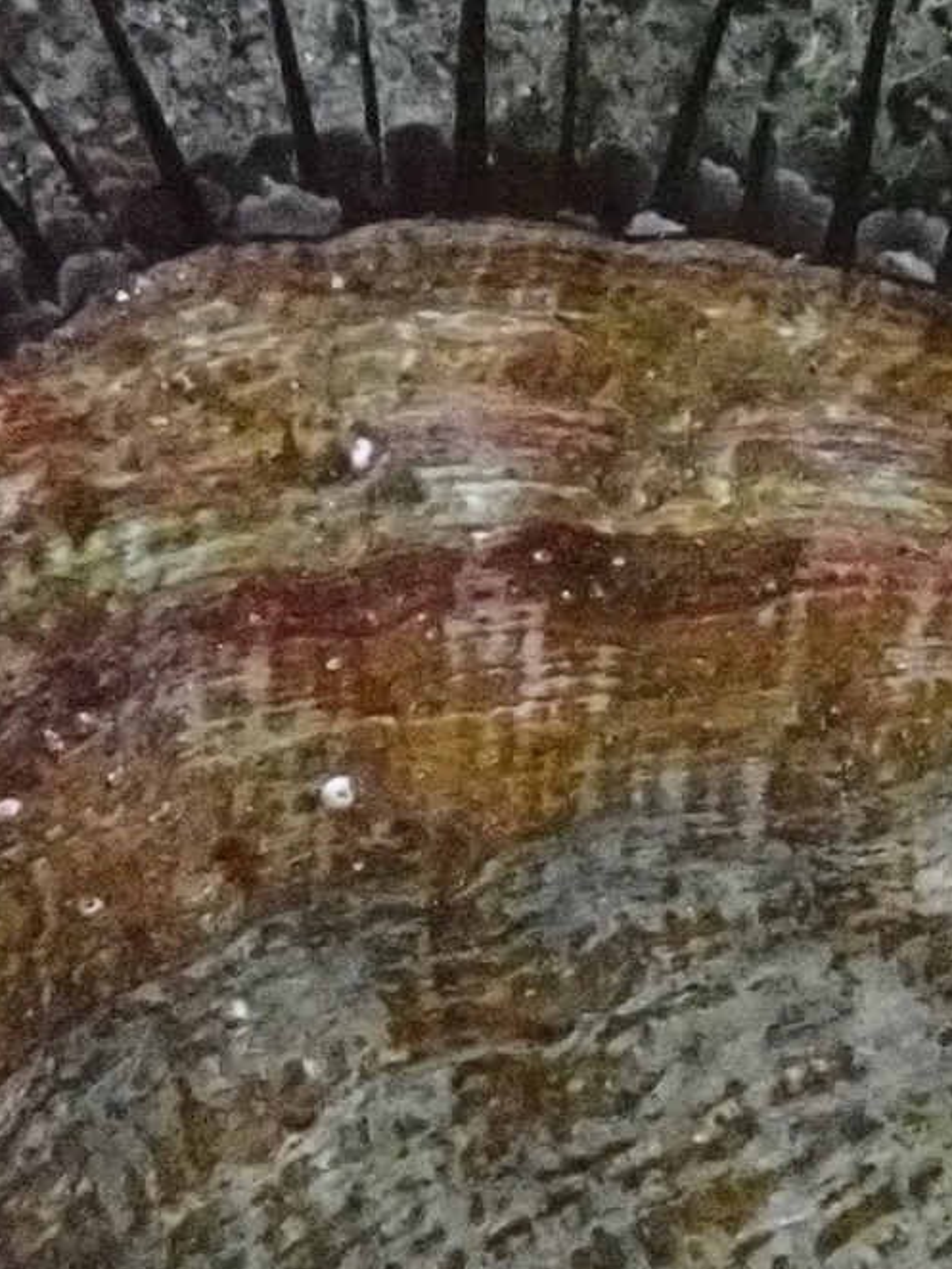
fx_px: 2125
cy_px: 640
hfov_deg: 24.8
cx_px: 789
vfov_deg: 33.2
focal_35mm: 58
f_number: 3.2
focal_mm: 5.5
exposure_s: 1/500
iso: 12800
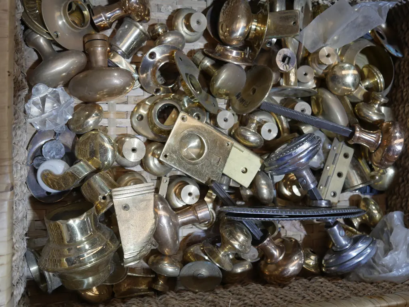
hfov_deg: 46.8
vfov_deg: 36.0
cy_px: 154
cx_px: 204
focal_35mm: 40
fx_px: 473
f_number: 4.4
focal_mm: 20
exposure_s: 1/60
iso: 200
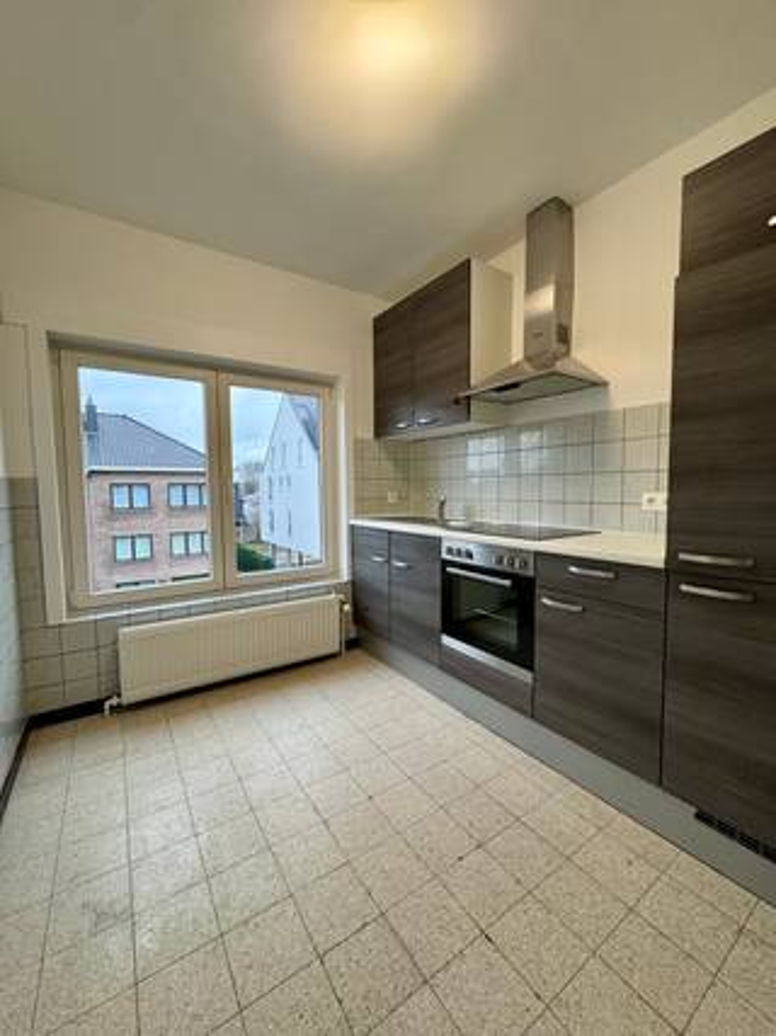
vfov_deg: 102.1
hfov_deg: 85.6
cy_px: 518
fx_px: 419
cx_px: 388
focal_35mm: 14
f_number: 2.2
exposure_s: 1/100
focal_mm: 2.22
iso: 250
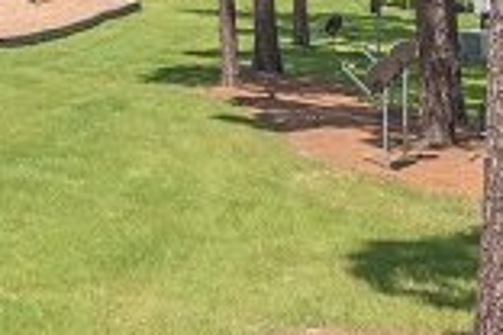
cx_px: -677
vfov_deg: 14.0
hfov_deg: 14.8
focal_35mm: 92
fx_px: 1285
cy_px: -164
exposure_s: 1/1000
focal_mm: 16
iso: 200
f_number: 7.1
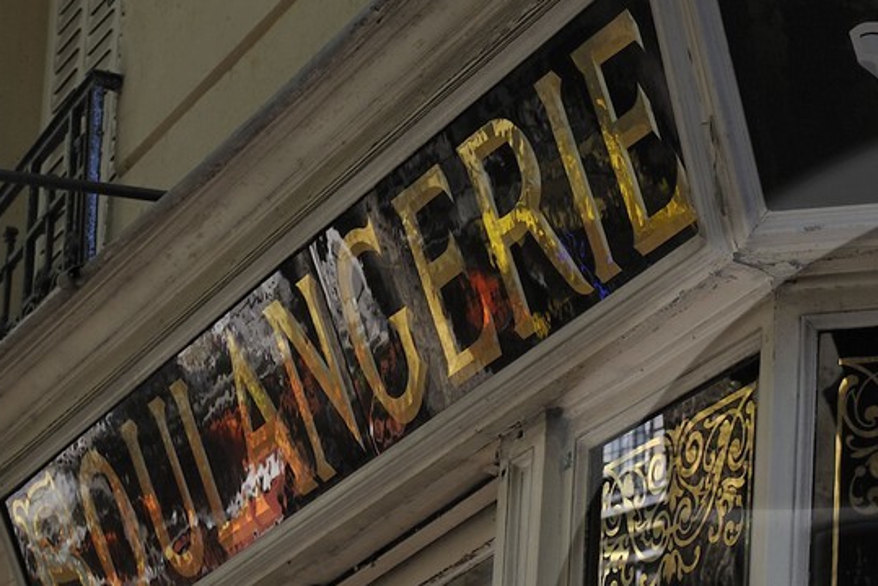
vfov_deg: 8.2
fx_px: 4051
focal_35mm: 166
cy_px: 776
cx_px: 1126
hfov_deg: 12.0
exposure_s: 1/60
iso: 200
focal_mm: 56
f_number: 8
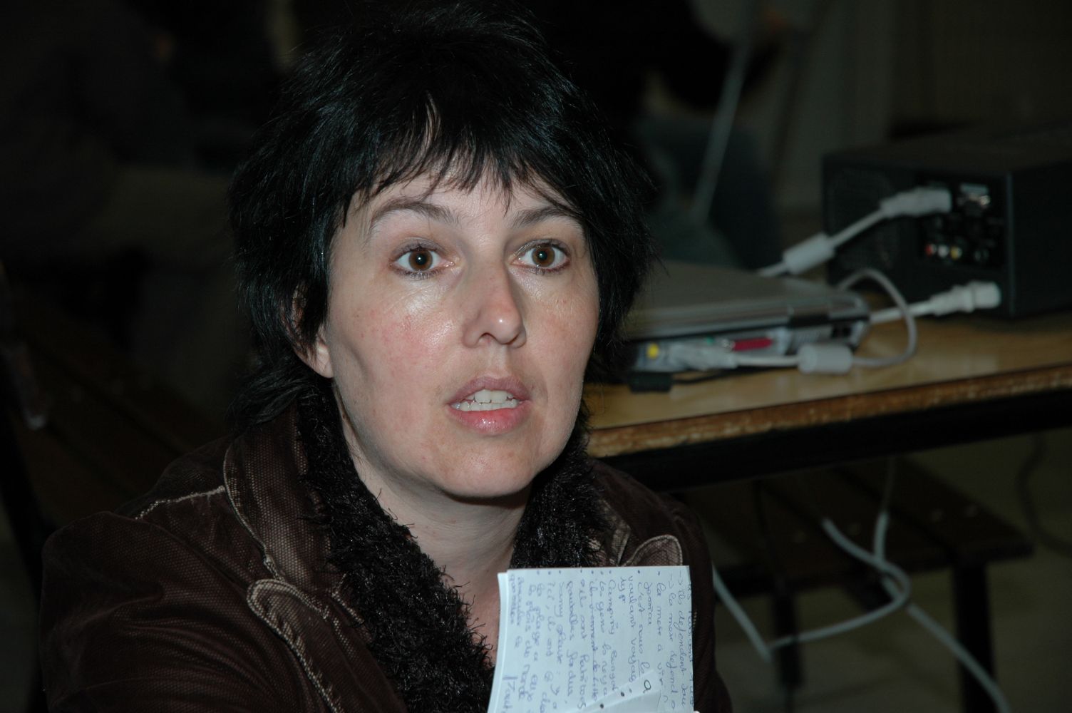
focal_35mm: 105
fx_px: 3124
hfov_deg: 19.5
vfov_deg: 13.0
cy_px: 356
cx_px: 536
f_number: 4.5
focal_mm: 70
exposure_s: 1/60
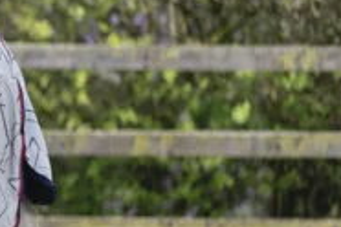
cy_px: 199
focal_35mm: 573
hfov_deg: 3.6
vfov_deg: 2.4
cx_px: -317
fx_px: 5427
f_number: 2.8
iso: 100
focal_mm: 133
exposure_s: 1/320
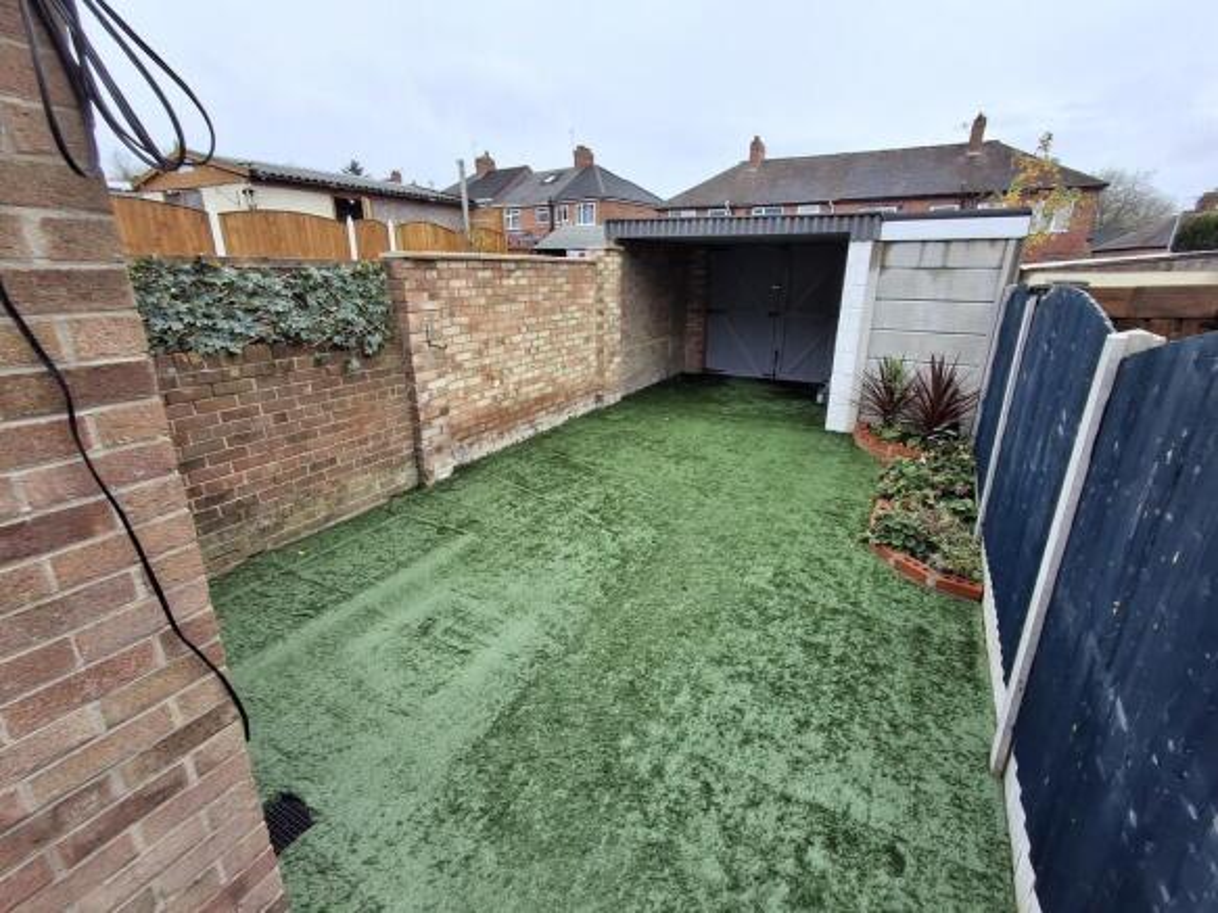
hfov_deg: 94.5
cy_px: 456
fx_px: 563
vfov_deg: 78.1
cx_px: 609
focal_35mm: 16
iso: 40
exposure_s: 1/223
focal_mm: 1.64
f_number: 2.2
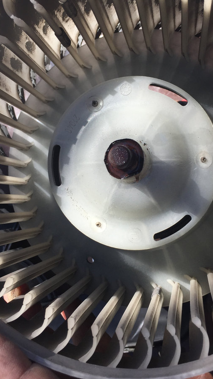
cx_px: 119
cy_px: 185
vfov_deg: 48.4
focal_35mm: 42
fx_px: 422
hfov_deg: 28.3
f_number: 2.2
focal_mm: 4.15
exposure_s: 1/534
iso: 32
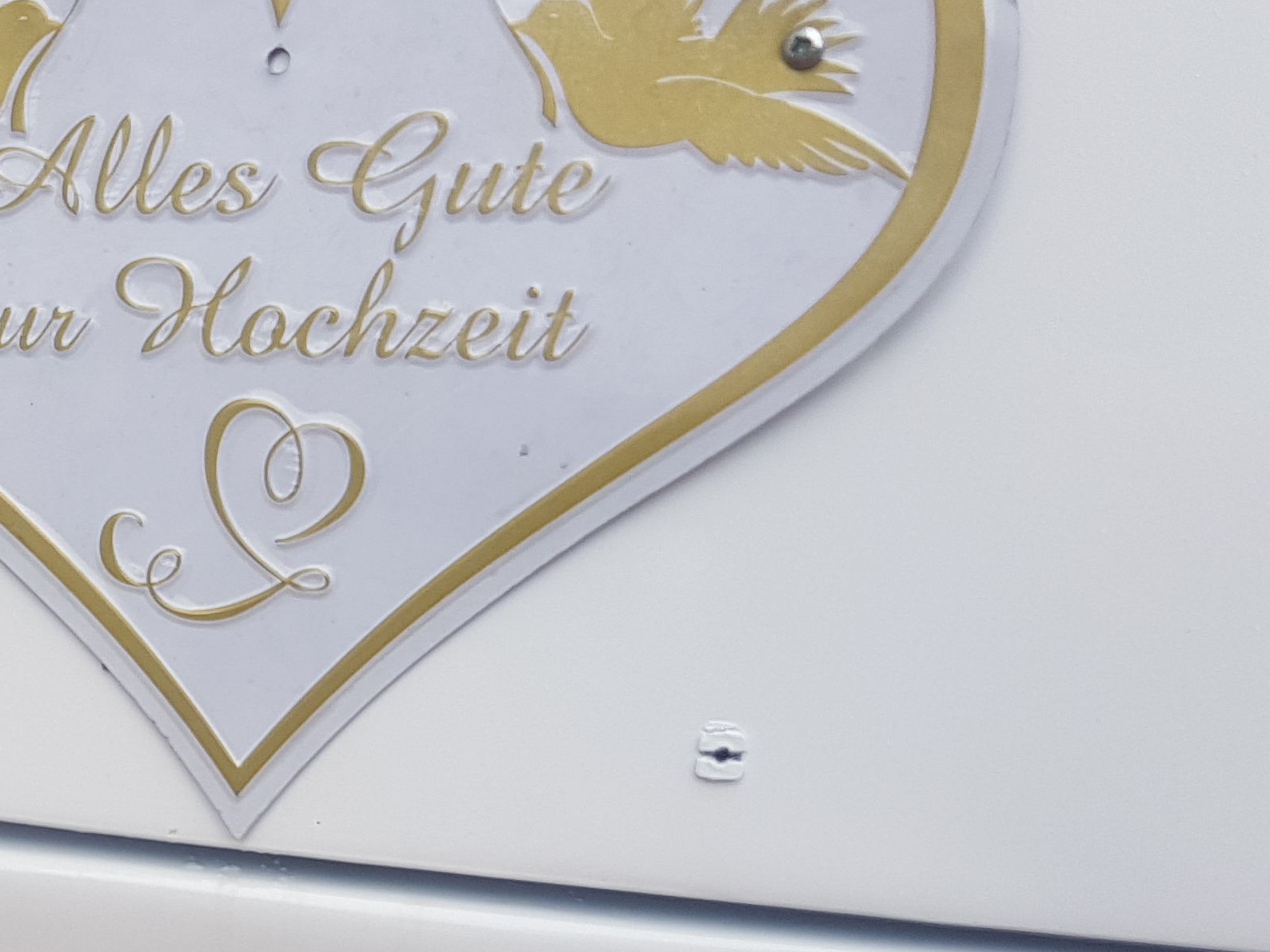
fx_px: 2421
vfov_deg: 21.7
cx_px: 30
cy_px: 865
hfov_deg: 27.8
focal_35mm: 66
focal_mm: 4.2
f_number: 1.7
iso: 40
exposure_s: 1/481
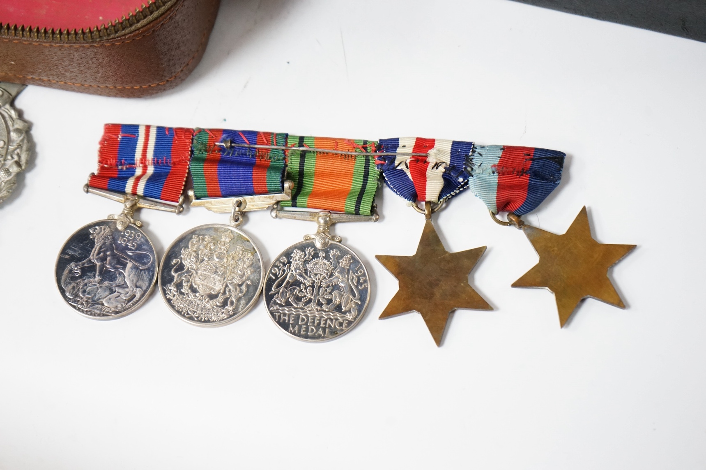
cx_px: 353
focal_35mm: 70
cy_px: 235
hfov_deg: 28.9
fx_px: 1372
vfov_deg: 19.4
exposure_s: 1/100
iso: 3200
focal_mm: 70
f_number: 5.6
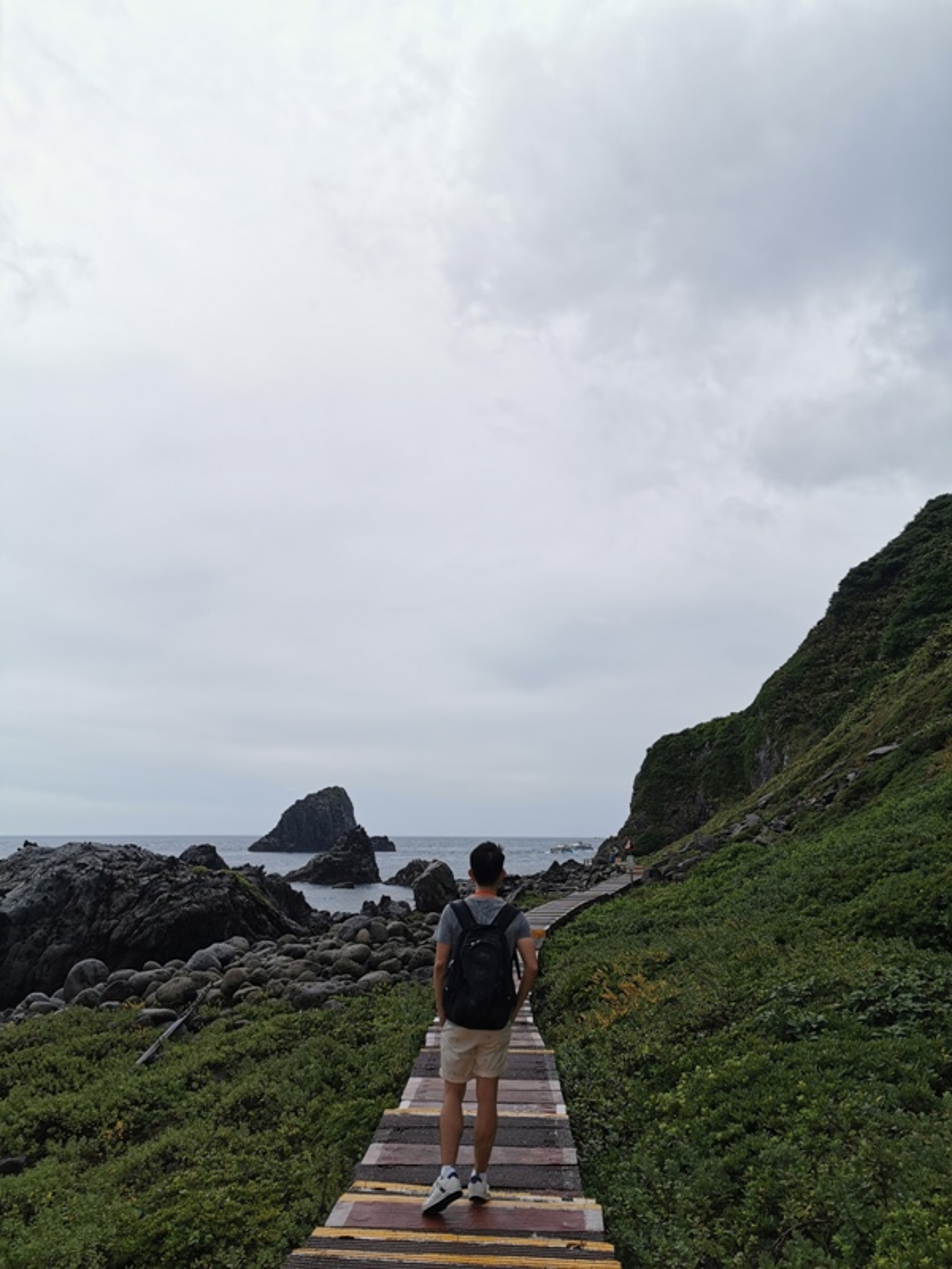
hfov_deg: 51.4
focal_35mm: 27
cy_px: 634
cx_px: 476
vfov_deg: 65.3
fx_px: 990
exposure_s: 1/1238
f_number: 1.6
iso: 50
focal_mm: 5.56
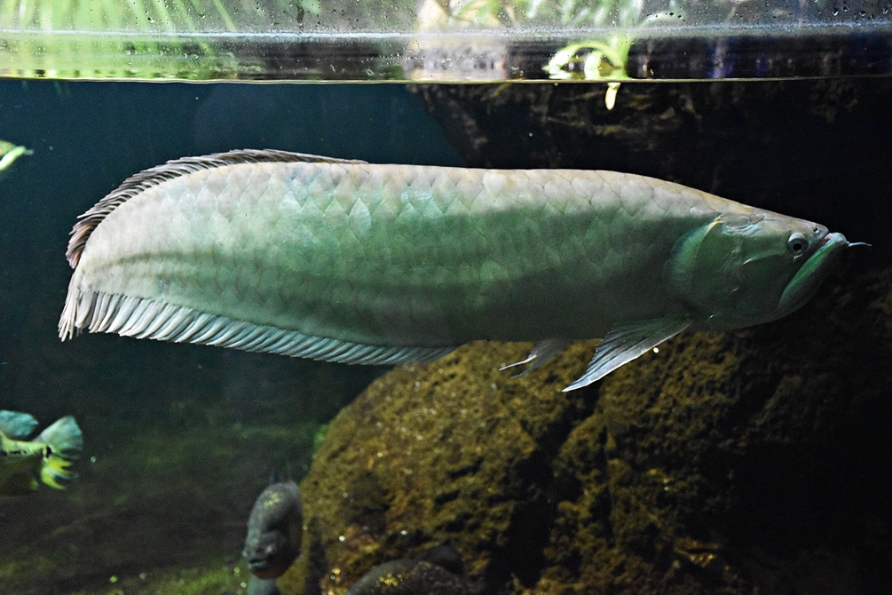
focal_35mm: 54
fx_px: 1326
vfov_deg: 25.3
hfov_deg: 37.2
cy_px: 294
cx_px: 453
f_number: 4.2
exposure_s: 1/60
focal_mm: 35
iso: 7200
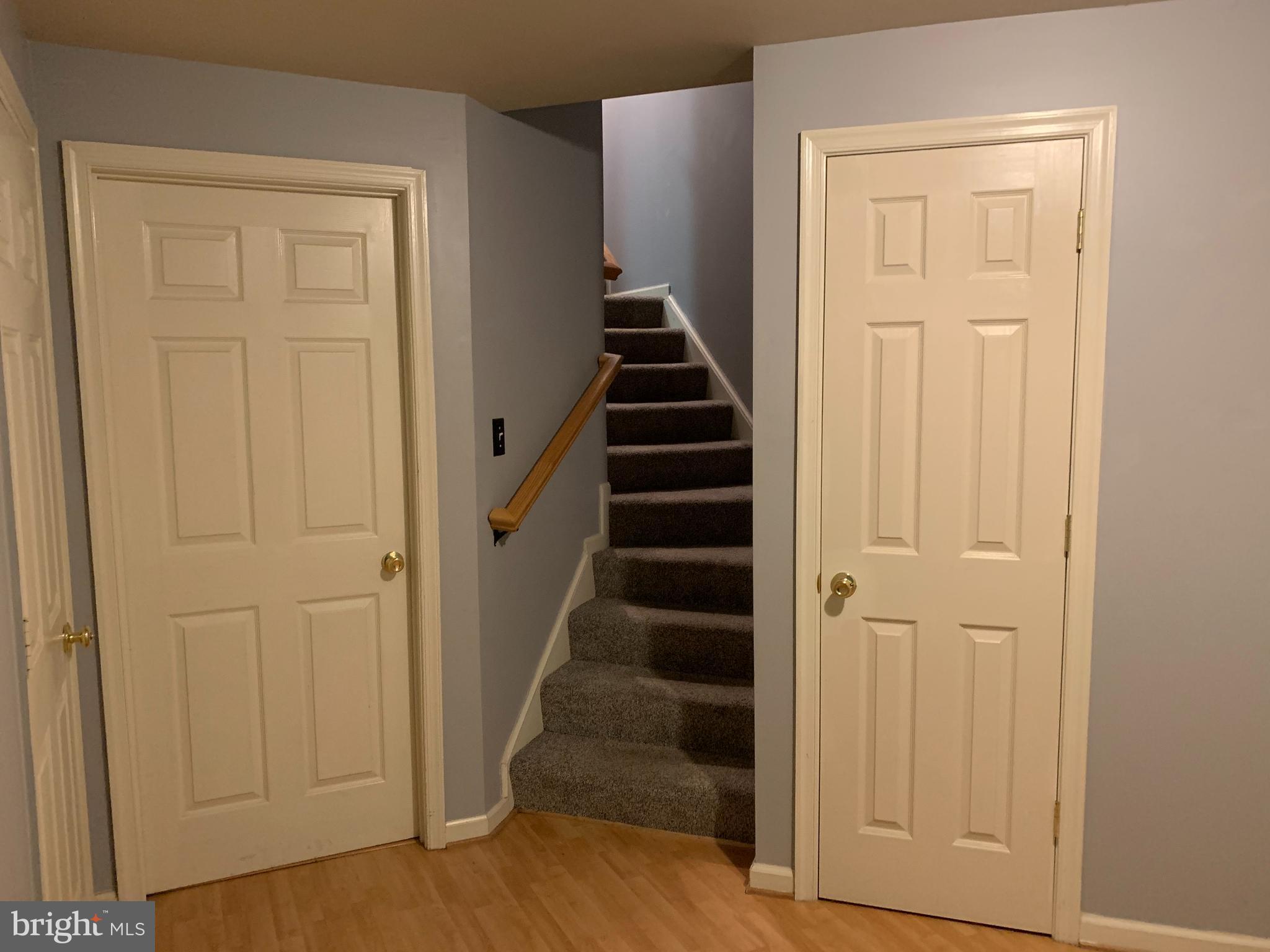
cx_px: 635
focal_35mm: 26
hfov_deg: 67.3
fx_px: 954
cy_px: 476
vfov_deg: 53.1
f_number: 1.8
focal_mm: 4.25
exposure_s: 1/30
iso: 500
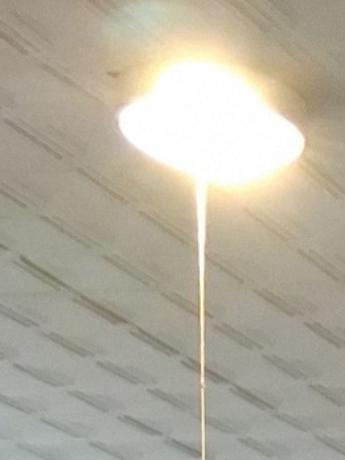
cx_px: 1052
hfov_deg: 7.5
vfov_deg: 9.4
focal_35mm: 172
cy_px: 1319
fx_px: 2286
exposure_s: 1/30
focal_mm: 3.98
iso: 500
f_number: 1.8
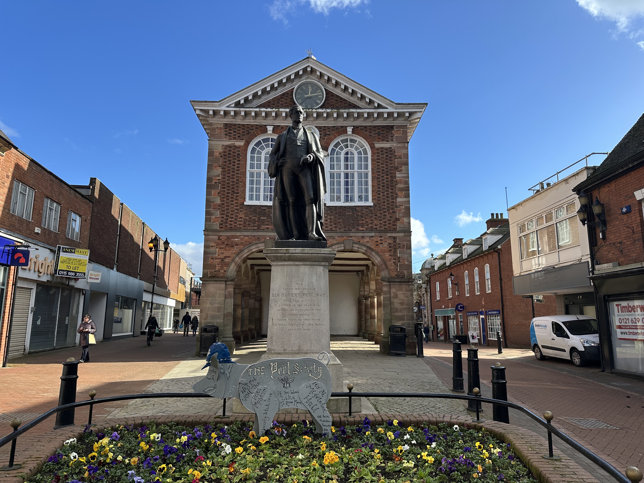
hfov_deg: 71.6
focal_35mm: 24
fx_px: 446
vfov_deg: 56.8
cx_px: 322
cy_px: 242
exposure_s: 1/2967
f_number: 1.78
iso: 80
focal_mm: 6.86
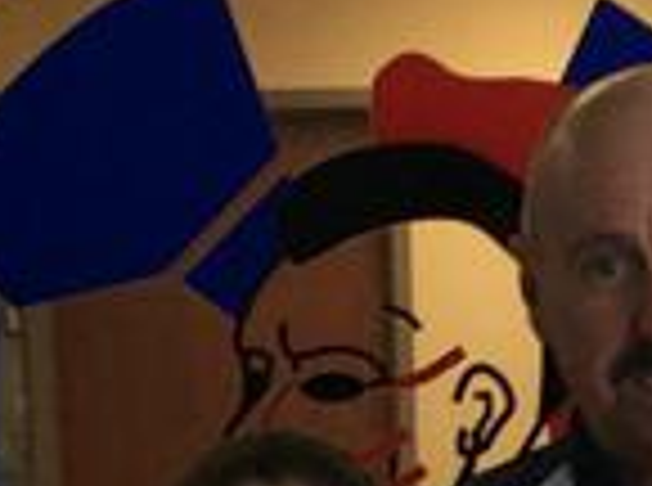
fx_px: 4246
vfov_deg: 6.3
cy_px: 1163
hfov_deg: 8.8
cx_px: 544
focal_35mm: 226
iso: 50
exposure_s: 1/24
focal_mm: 3.3
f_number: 2.4
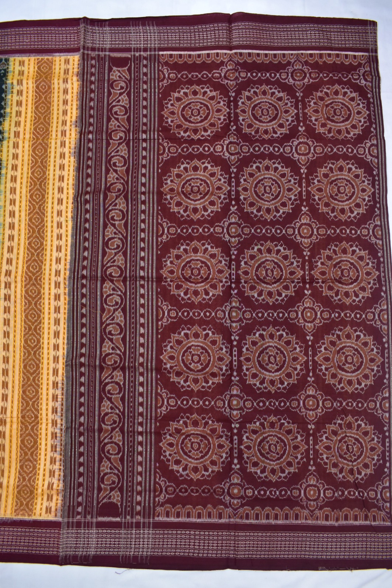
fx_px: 441
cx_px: 196
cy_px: 294
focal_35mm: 27
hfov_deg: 47.9
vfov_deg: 67.4
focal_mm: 18
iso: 640
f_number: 5.6
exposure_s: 1/30
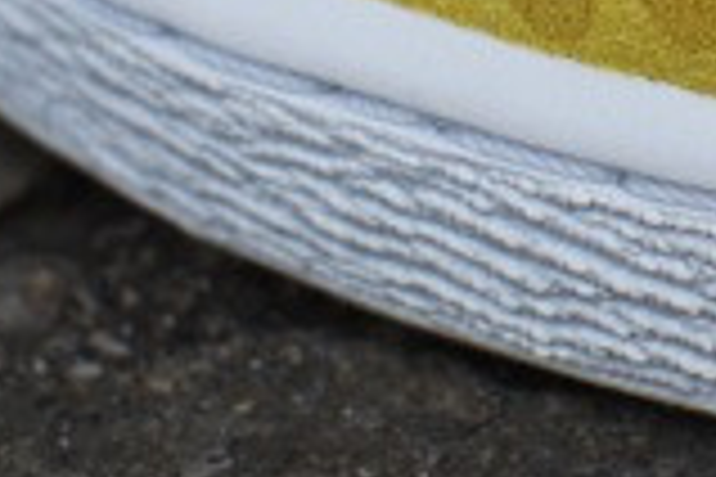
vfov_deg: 4.5
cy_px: -598
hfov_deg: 6.8
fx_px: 5926
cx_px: 1135
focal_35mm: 298
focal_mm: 50
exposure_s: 1/640
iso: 320
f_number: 5
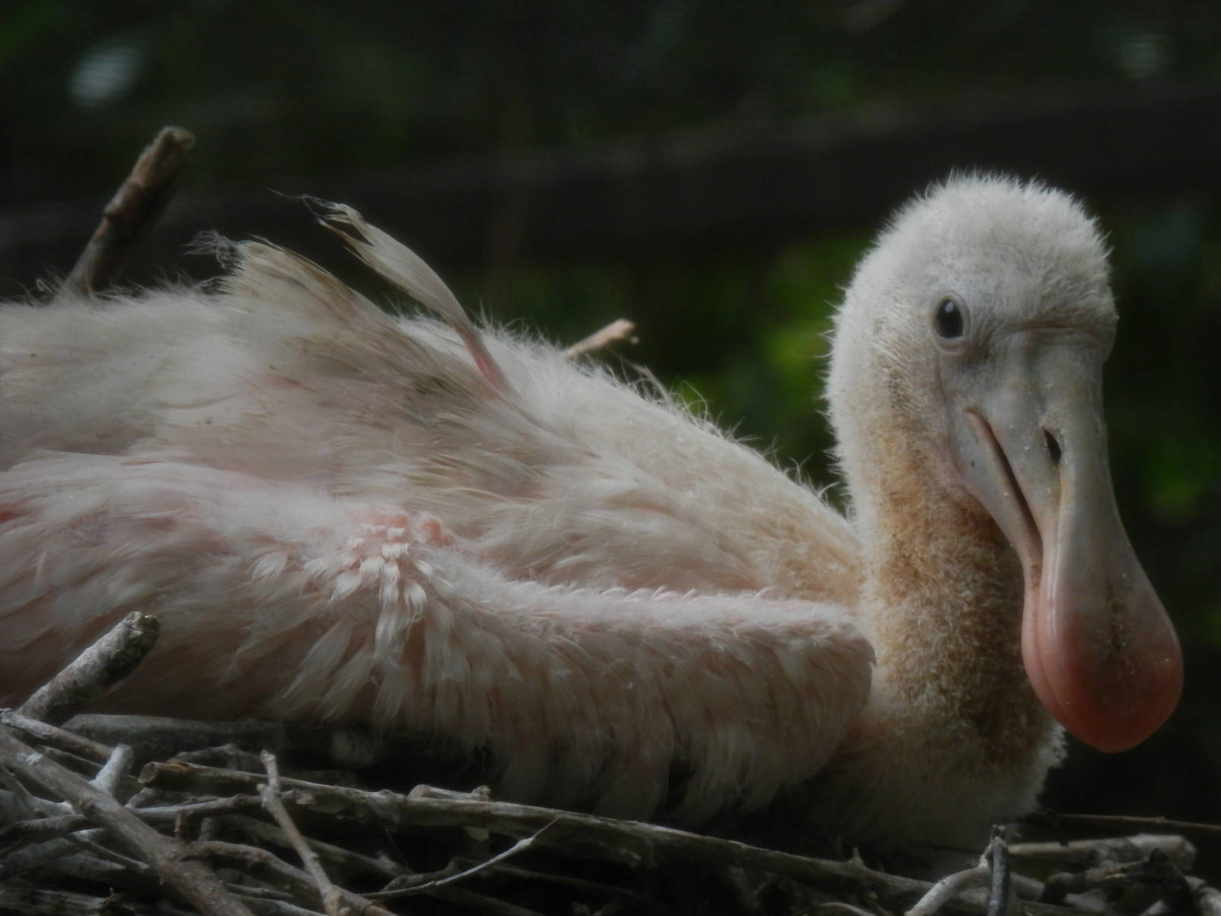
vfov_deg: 3.0
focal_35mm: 501
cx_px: 610
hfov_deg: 4.0
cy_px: 458
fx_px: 17673
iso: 200
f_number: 6.9
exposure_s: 1/160
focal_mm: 90
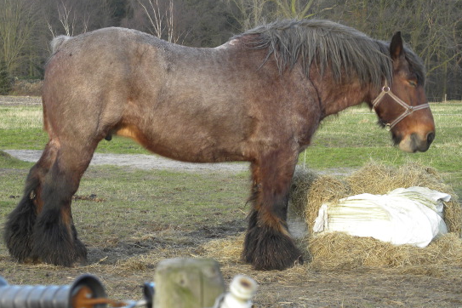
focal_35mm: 158
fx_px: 2028
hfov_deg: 13.0
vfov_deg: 8.7
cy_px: 145
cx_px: 222
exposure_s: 1/75.8
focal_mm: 23
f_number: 4.5
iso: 93
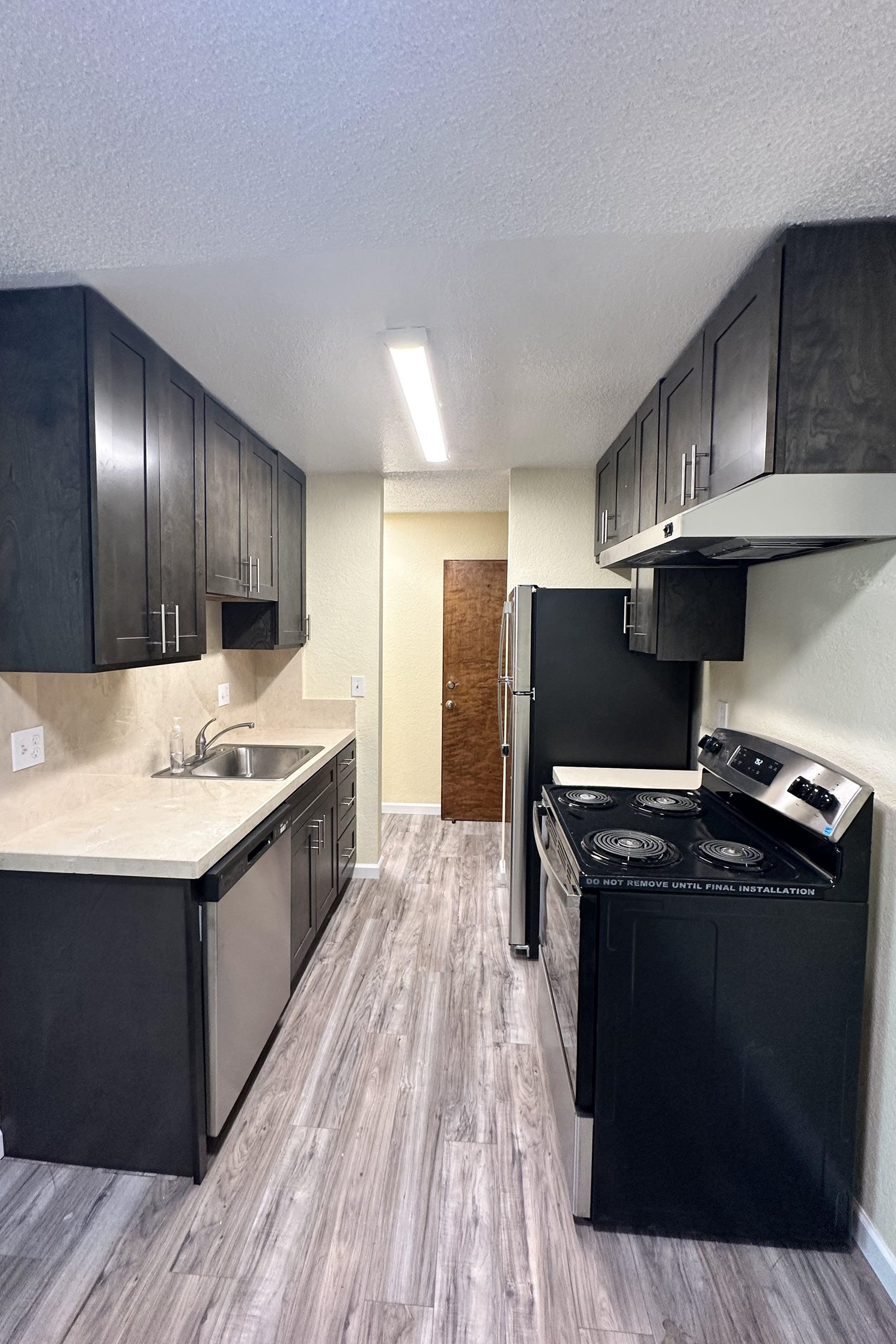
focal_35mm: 15
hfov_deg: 77.2
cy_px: 660
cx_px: 423
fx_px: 560
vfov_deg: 100.4
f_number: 2.2
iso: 160
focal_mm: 2.22
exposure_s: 1/60
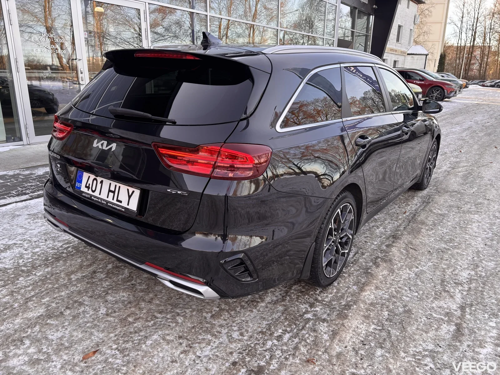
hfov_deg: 67.3
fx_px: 376
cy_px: 188
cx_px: 250
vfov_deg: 53.1
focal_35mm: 26
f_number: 1.6
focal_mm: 5.96
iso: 40
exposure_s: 1/174
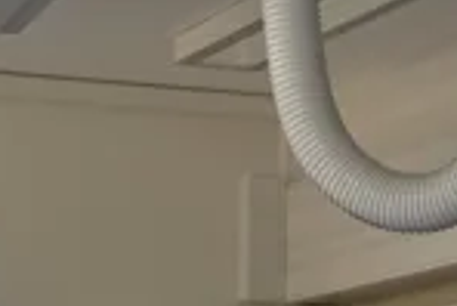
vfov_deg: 7.3
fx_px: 2236
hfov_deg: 11.7
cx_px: 309
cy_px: 739
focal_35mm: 176
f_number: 2.8
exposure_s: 1/30
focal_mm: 10.59
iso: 100
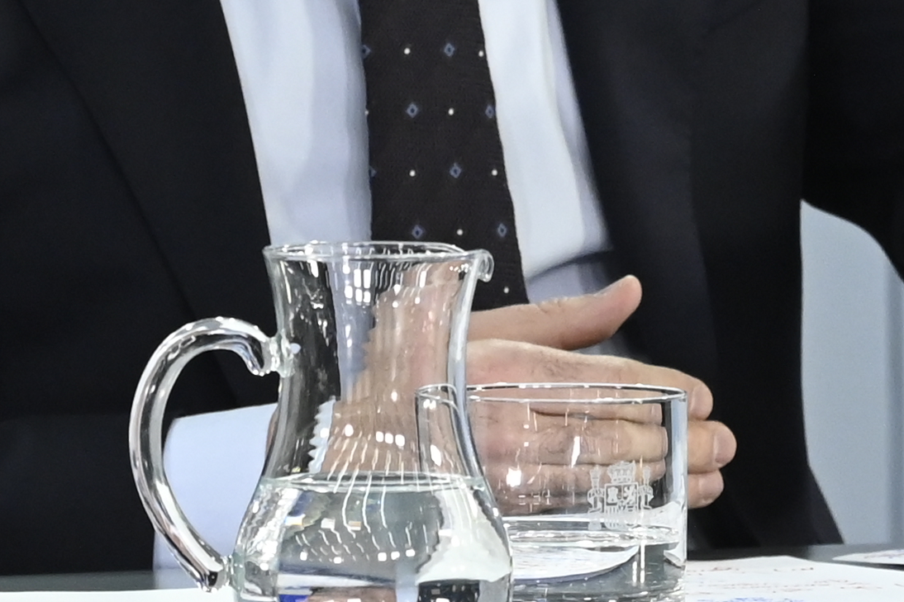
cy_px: -403
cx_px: 601
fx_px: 19607
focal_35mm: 781
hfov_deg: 2.6
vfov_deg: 1.8
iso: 2500
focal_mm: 145
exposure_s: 1/200
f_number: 5.6
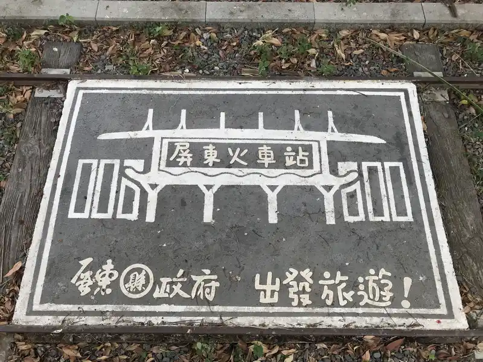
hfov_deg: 63.4
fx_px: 391
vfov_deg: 49.7
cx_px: 242
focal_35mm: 28
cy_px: 181
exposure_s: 1/550
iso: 20
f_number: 1.8
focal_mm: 3.99
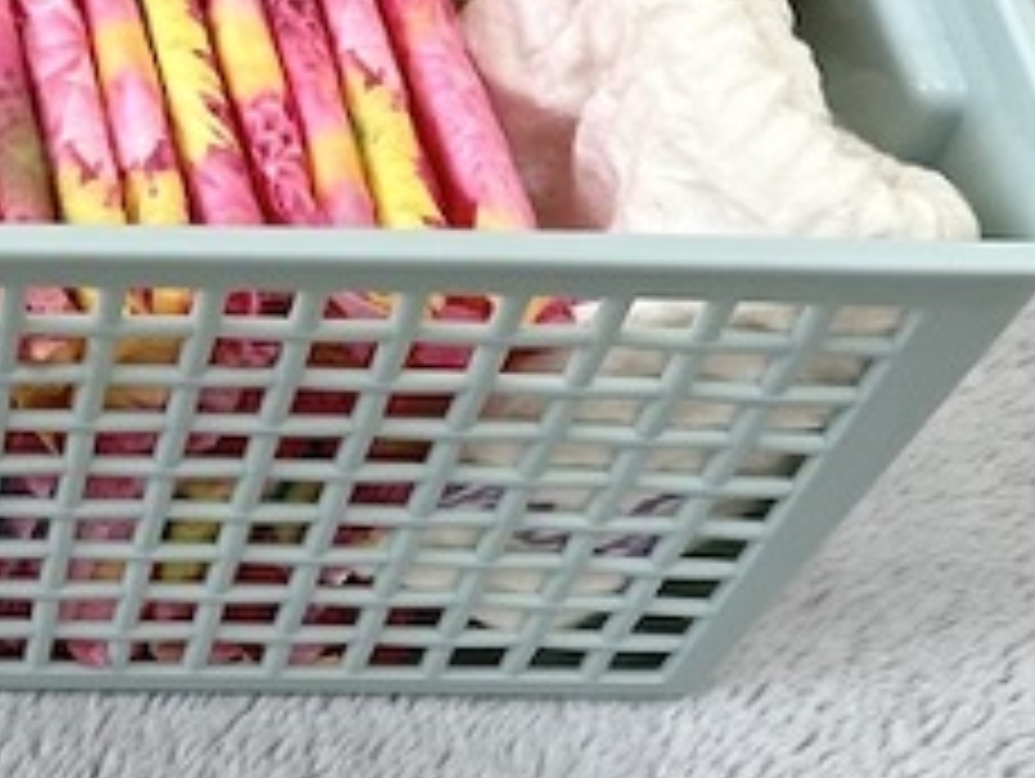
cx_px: -252
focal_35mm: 79
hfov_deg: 22.5
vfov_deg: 18.2
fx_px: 2365
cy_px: -25
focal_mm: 4.2
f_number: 1.6
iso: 80
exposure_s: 1/120
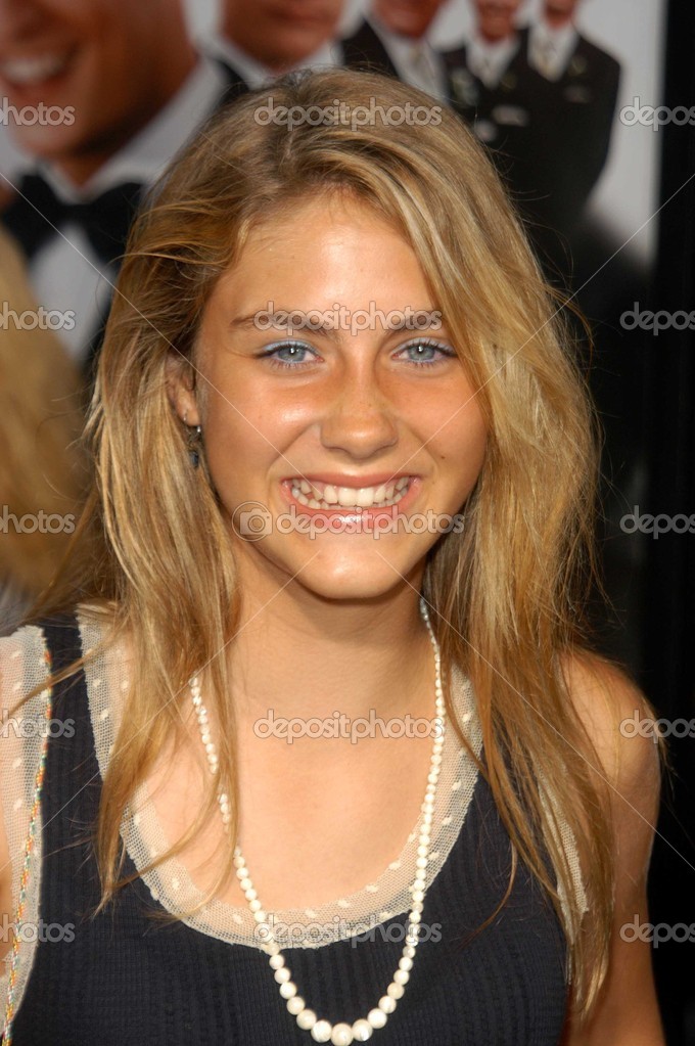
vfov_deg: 15.9
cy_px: 523
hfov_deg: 10.6
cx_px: 348
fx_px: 3743
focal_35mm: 129
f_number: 6.3
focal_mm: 86
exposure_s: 1/180
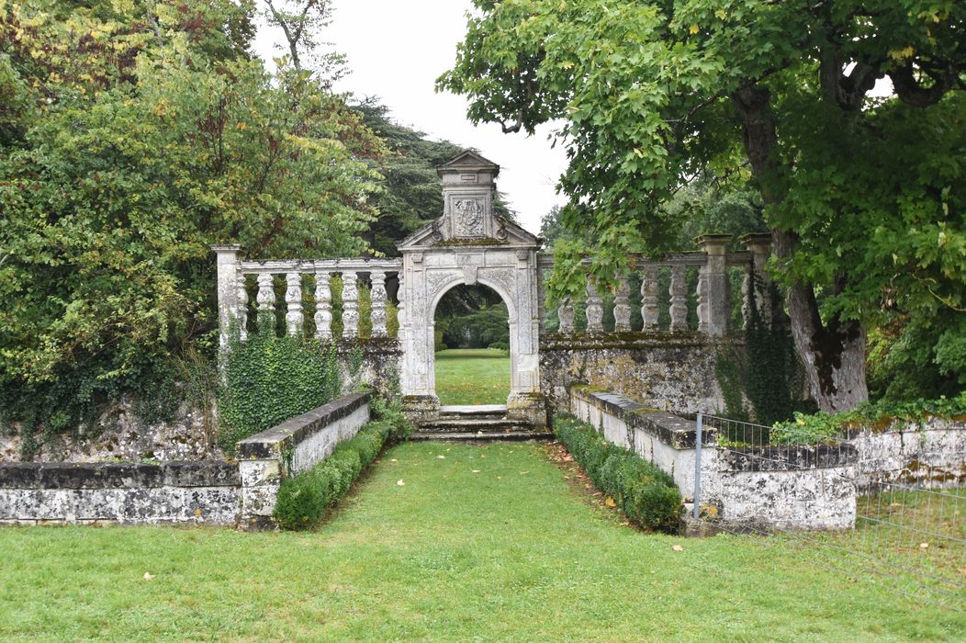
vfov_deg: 36.8
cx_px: 483
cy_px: 322
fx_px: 965
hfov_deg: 53.2
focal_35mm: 36
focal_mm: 24
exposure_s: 1/125
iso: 400
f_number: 5.6
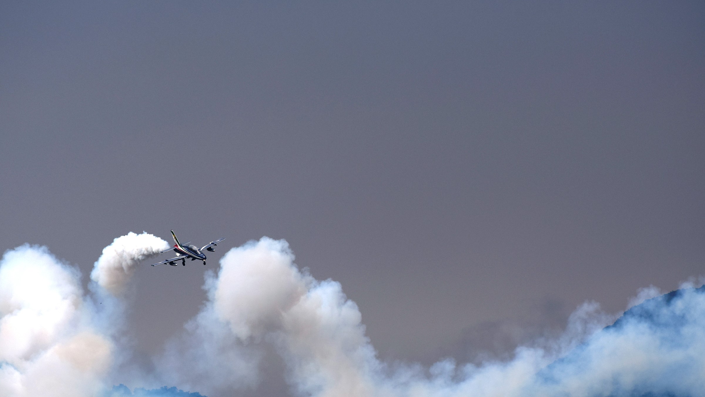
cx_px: 352
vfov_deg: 3.4
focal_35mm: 362
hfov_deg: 6.0
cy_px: 225
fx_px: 6767
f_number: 5.3
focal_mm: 230
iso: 400
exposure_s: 1/1250
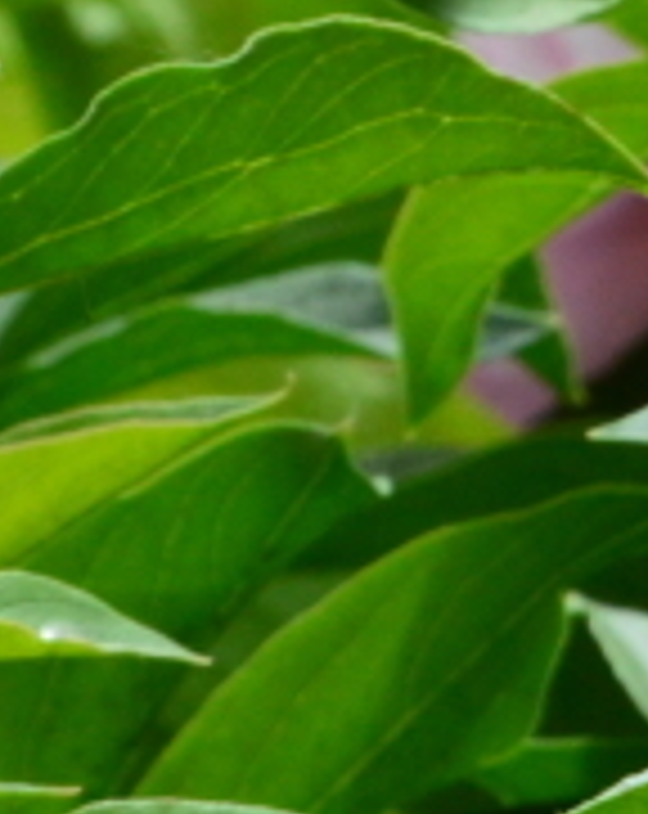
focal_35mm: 2393
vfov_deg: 0.8
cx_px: 990
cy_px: -286
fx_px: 57562
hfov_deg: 0.6
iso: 800
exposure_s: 1/250
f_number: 20
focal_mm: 300
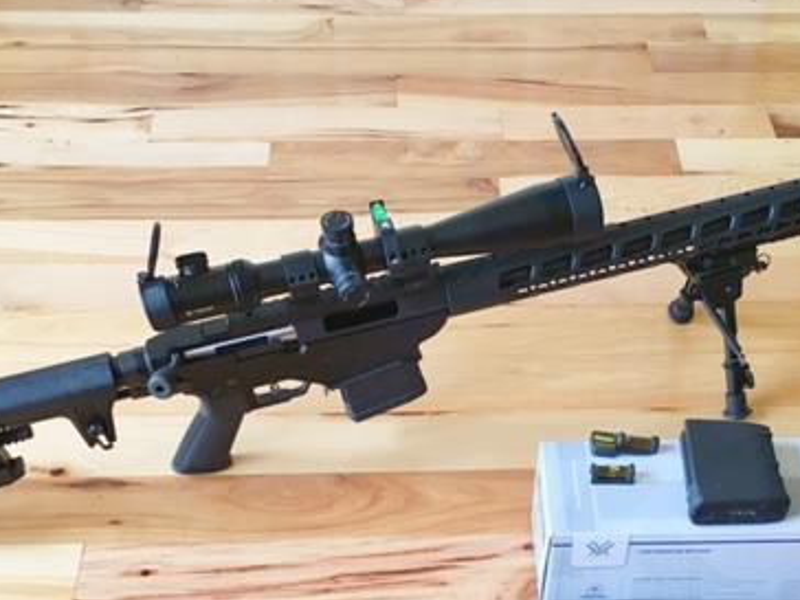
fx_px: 1179
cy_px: 459
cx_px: 475
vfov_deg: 28.1
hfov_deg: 37.4
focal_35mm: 51
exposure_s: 1/30
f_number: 2.2
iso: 25
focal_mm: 4.15
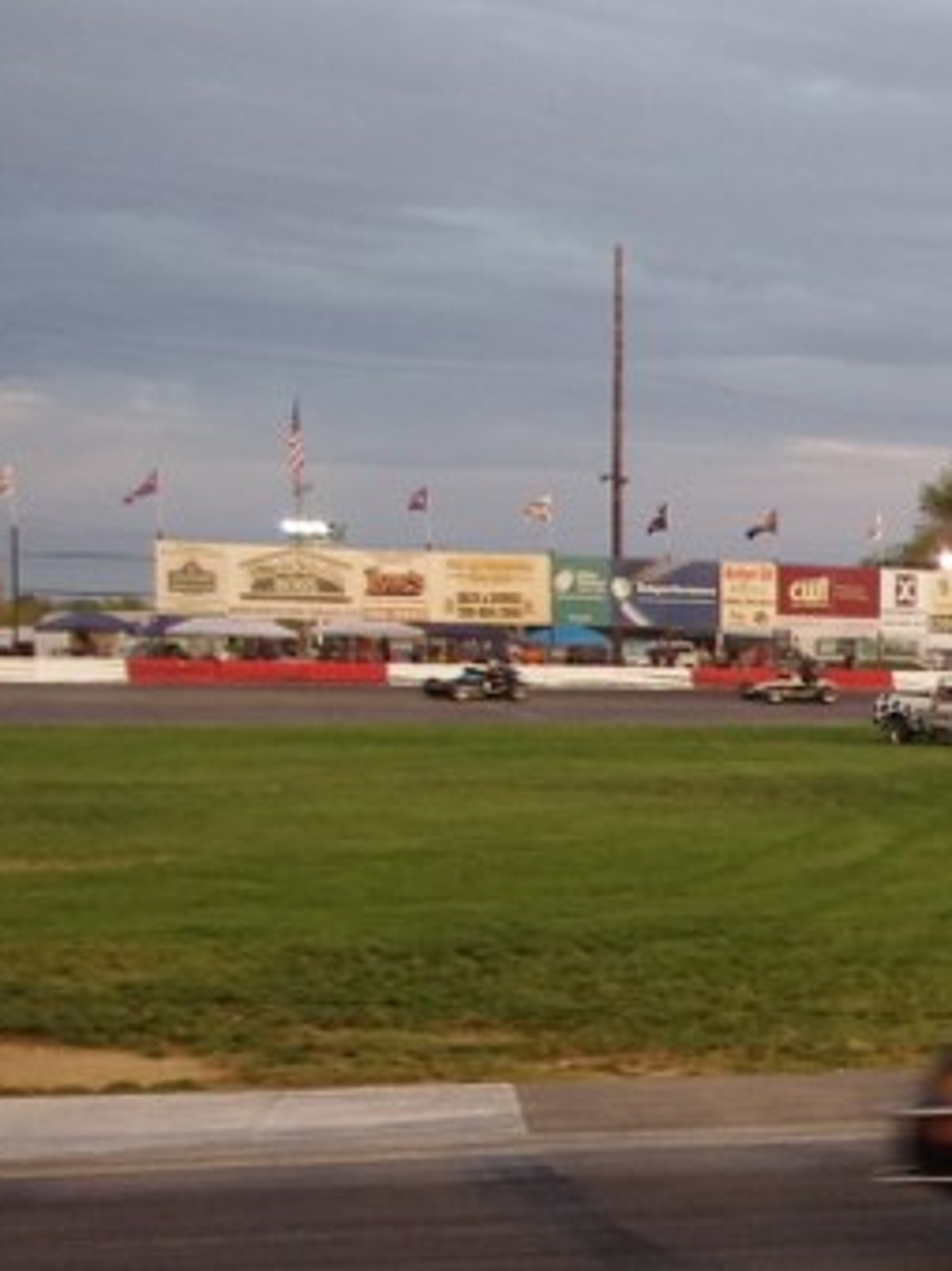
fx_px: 3192
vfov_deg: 22.2
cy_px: 1001
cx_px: 1683
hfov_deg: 14.9
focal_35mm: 87
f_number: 5
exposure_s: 1/200
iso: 1600
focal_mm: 20
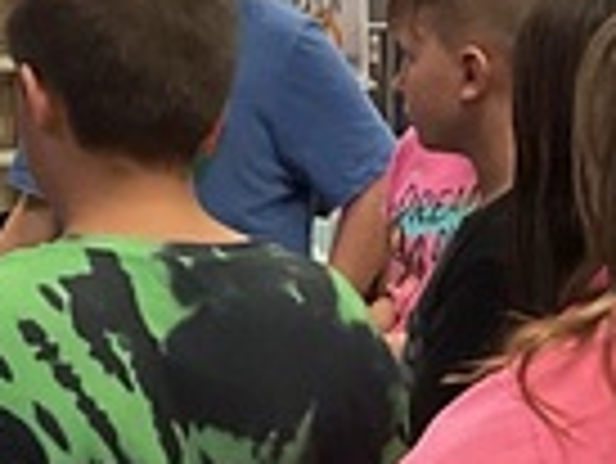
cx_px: 441
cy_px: 369
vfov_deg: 6.8
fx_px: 3865
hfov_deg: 9.1
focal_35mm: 217
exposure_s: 1/60
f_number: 1.8
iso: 125
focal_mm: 3
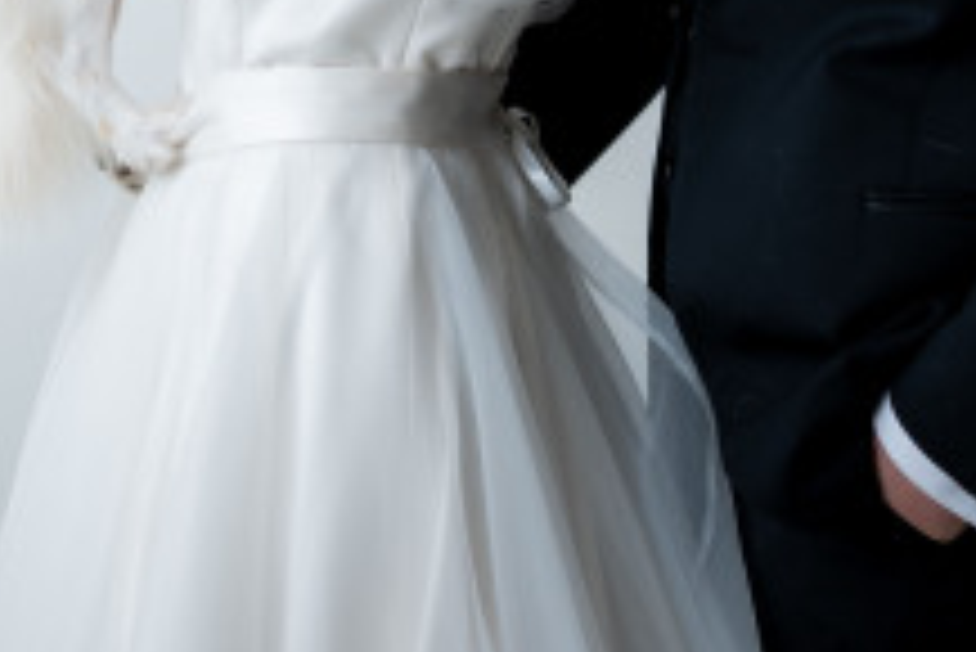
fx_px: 8491
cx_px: 243
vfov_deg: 4.4
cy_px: -524
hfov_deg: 6.6
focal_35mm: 313
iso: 160
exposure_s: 1/125
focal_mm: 85
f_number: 2.8
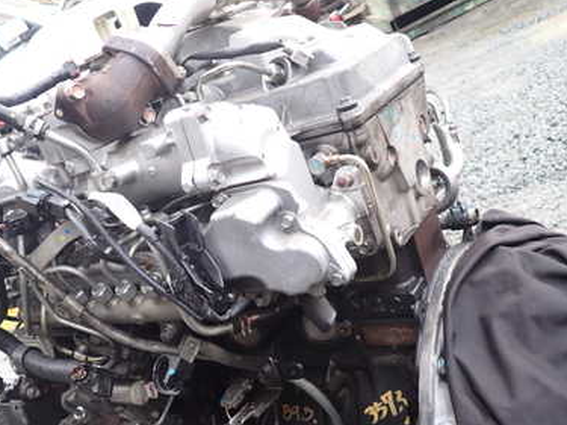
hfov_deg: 46.5
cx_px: 227
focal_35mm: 40
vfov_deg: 35.7
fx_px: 655
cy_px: 271
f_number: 2
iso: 100
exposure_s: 1/60
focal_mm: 4.5
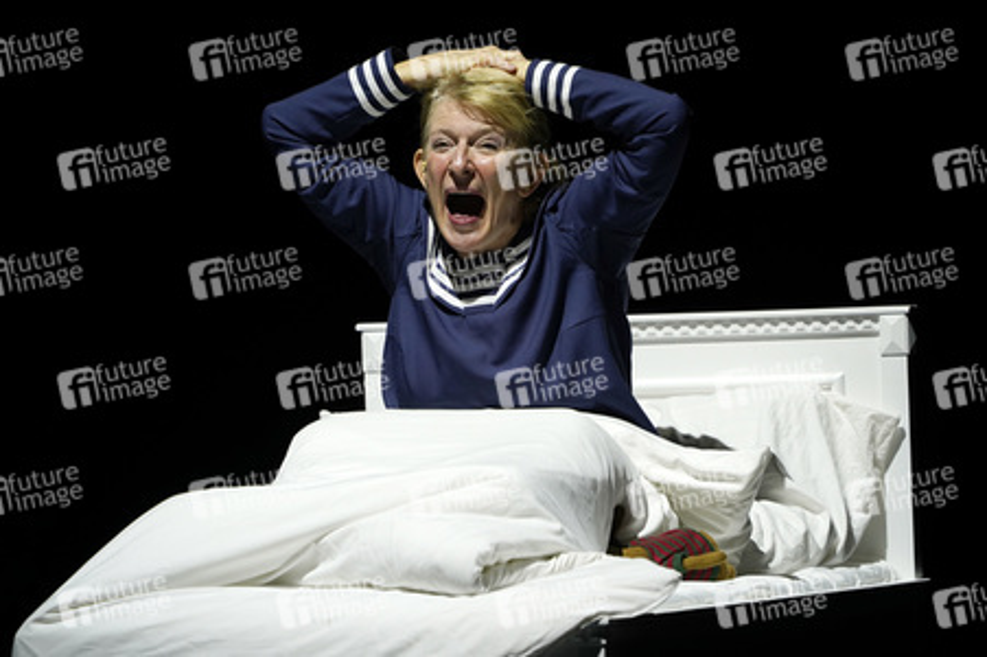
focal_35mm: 547
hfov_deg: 3.8
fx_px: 14986
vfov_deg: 2.5
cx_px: 494
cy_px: 328
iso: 1600
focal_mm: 547
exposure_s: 1/400
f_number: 7.1
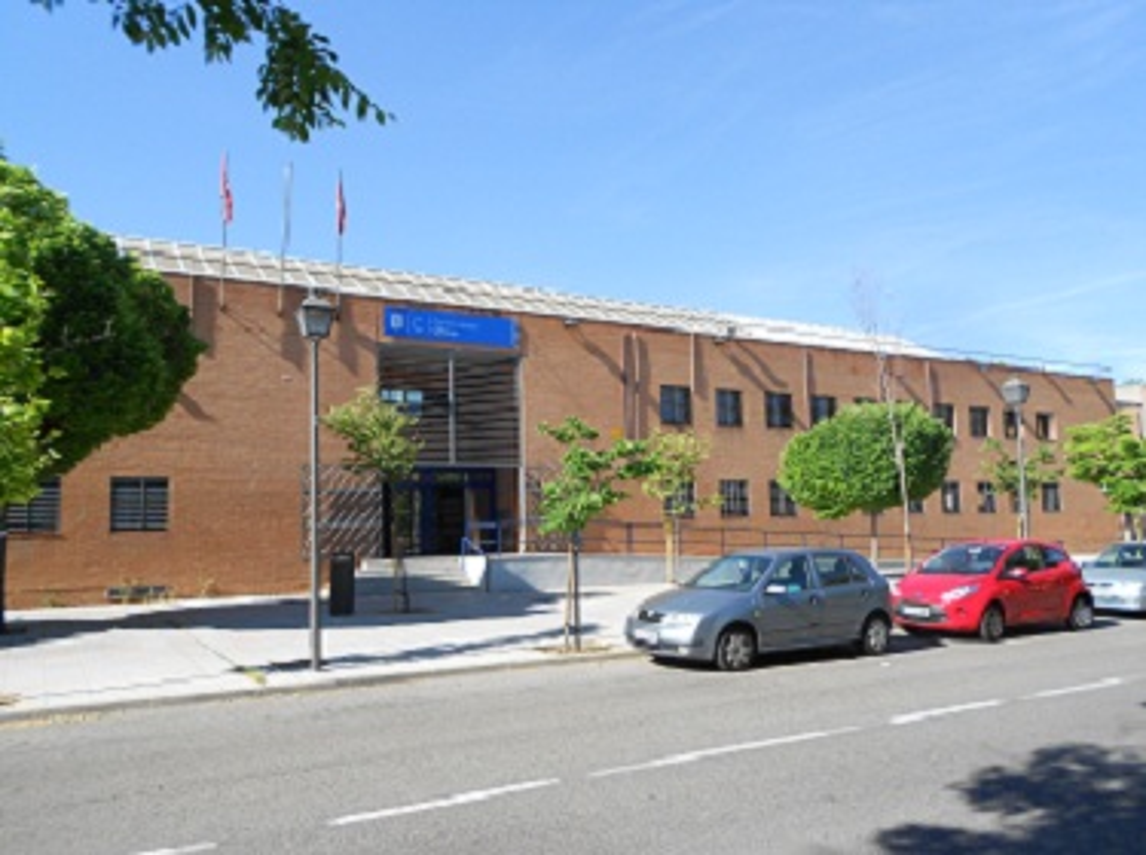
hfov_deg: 67.4
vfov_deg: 52.9
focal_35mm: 26
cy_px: 428
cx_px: 573
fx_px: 859
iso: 80
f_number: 3.2
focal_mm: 4.6
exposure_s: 1/500
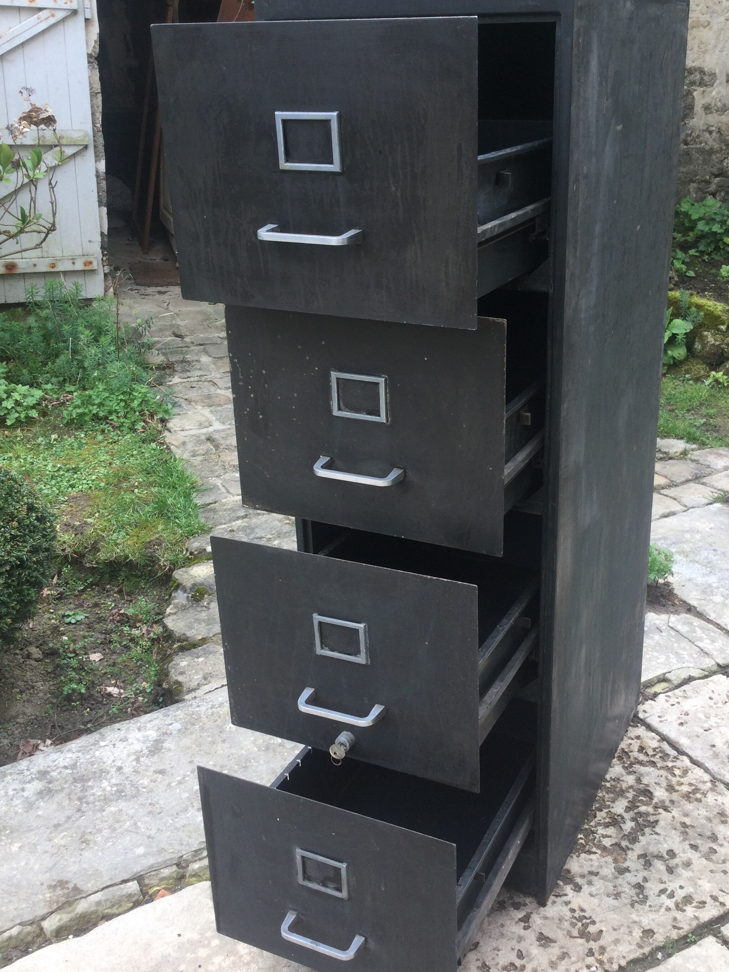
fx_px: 1039
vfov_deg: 50.1
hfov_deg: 38.5
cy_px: 481
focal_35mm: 37
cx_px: 428
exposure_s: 1/110
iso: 25
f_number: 2.4
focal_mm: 3.3
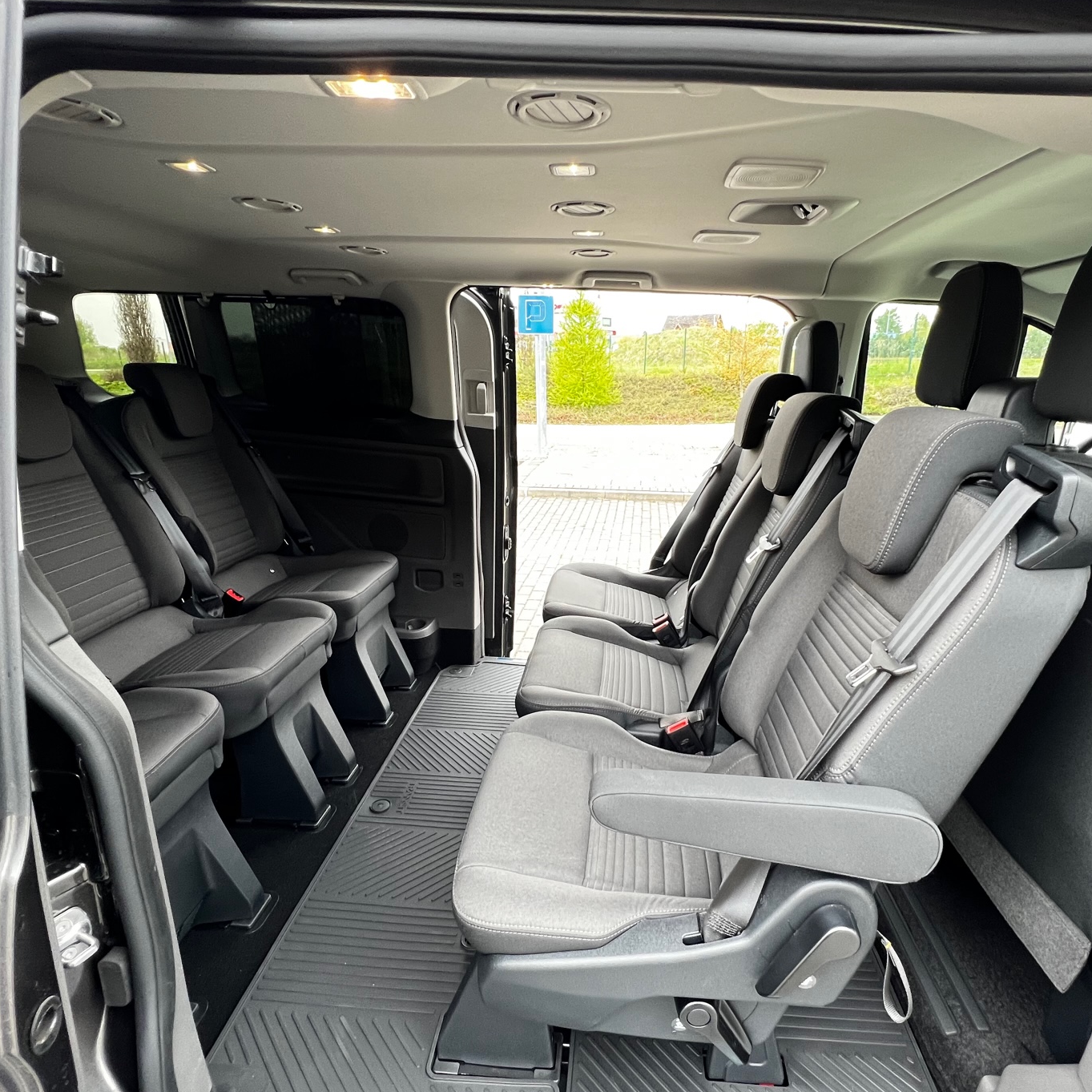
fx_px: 607
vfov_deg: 83.9
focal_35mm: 17
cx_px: 588
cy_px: 582
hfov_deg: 83.8
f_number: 1.8
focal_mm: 1.57
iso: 160
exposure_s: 1/99
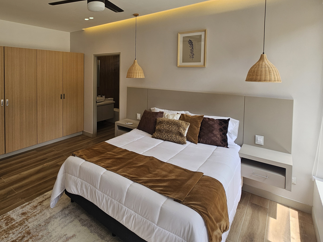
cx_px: 100
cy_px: 78
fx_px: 177
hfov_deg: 80.9
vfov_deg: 66.5
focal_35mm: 19
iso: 50
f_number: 2.2
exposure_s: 1/148
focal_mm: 2.2
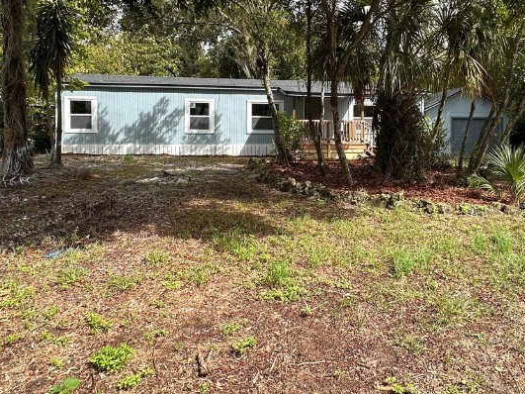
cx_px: 306
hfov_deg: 64.9
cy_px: 136
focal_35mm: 27
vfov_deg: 50.5
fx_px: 409
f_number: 2.2
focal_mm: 2.22
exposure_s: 1/716
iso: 40
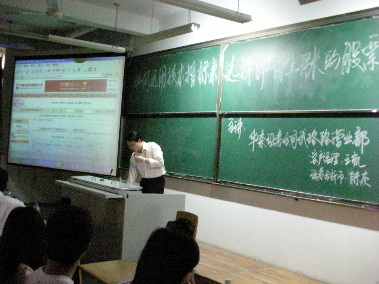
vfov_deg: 31.5
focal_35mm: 46
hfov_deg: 41.2
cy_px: 142
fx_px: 504
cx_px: 190
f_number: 3.2
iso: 1600
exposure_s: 1/40
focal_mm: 7.7
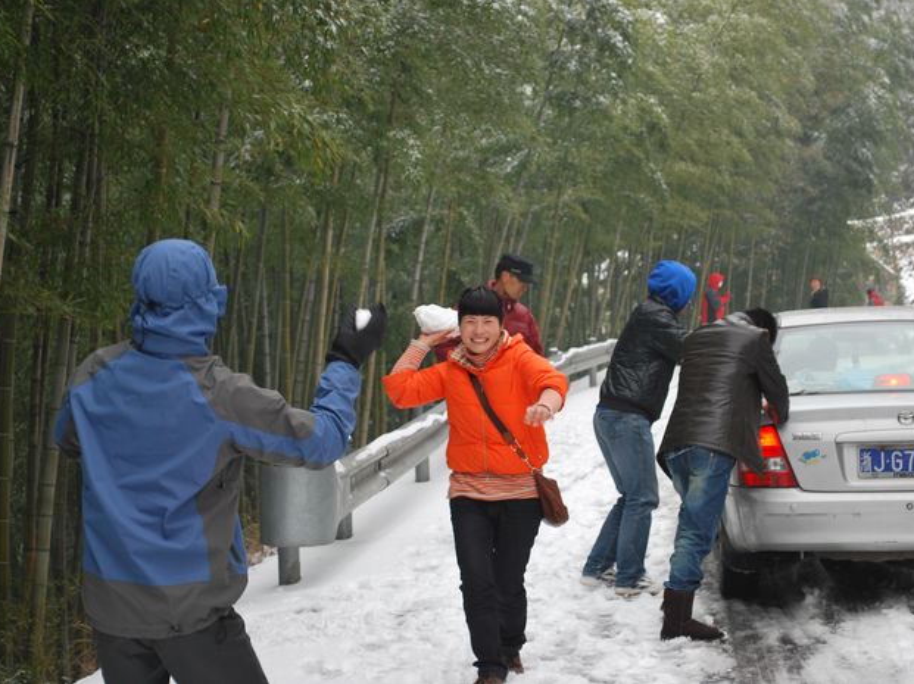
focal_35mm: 90
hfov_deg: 21.9
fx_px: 2363
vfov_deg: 16.5
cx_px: 471
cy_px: 341
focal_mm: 55
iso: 200
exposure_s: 1/125
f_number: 5.6
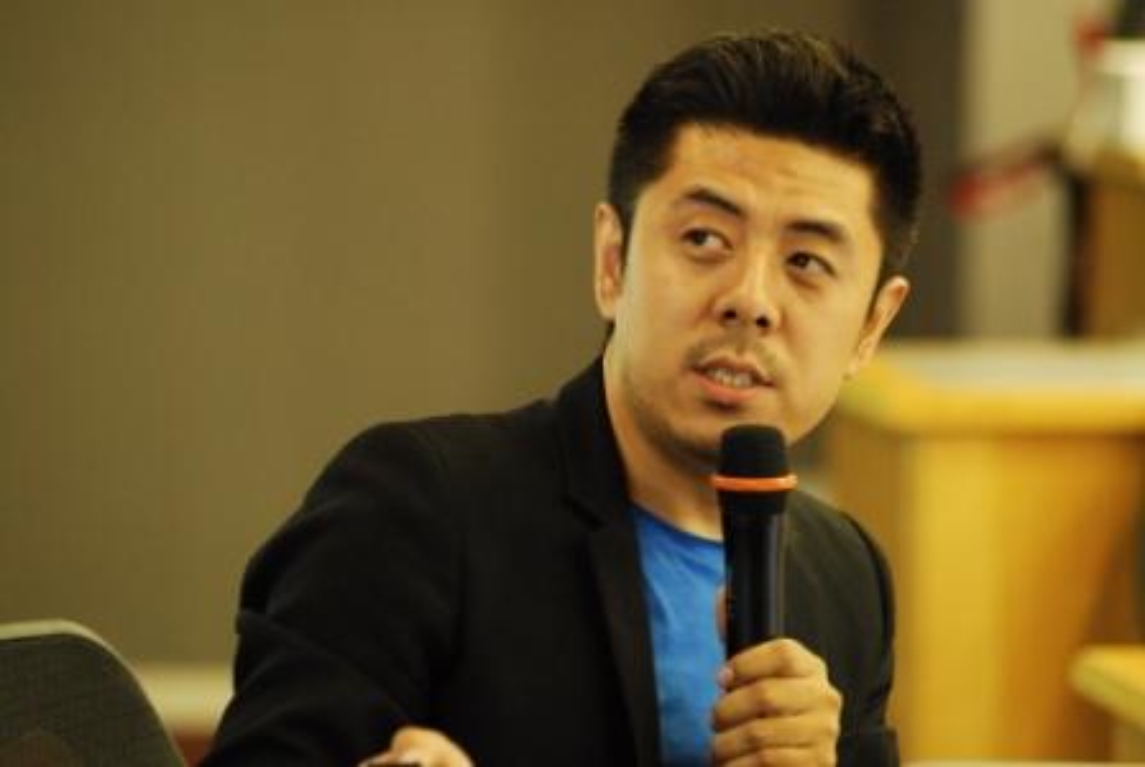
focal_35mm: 232
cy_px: 384
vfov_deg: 5.9
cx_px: 572
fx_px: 7404
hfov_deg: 8.8
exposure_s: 1/25
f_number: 2.8
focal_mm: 155
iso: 1250
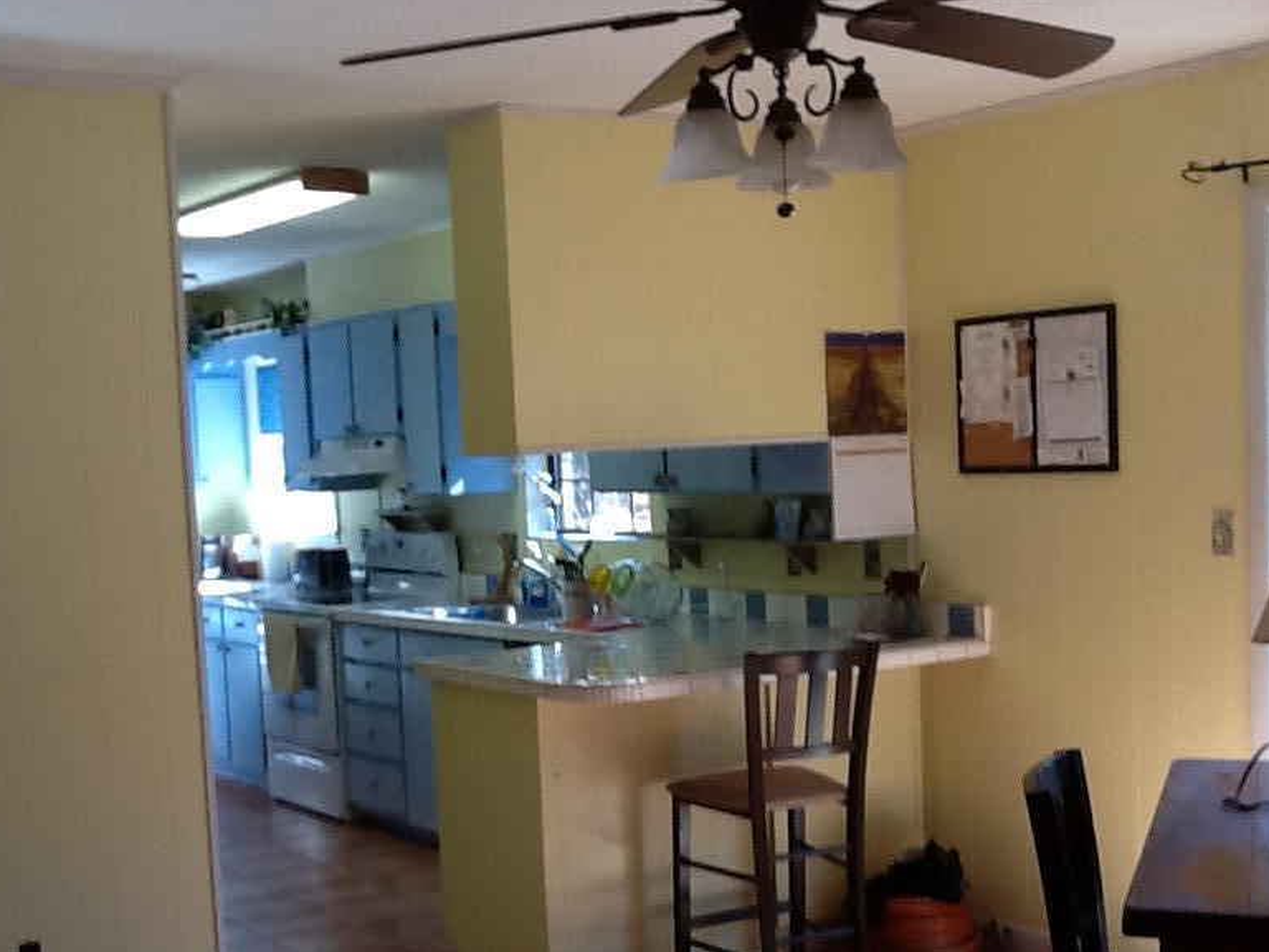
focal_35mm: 55
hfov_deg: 34.9
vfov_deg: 26.5
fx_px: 2016
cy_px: 588
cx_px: 563
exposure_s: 1/30
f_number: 2.4
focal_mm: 2.03
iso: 50
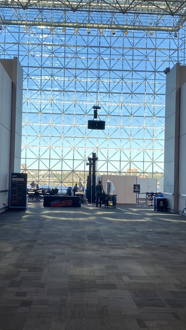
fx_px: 403
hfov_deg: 26.0
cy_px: 170
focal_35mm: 46
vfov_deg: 44.6
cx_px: 91
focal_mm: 4.25
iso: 32
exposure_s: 1/166
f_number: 1.8
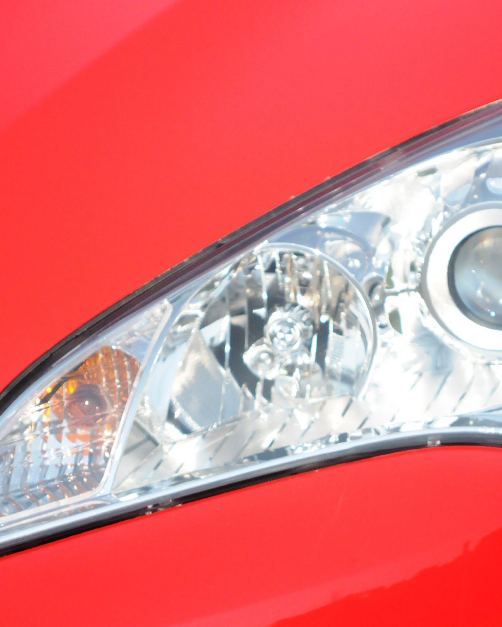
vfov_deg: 5.3
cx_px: 299
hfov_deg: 4.2
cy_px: 313
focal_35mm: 366
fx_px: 6792
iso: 2000
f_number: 5.6
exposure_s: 1/8000
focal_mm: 165
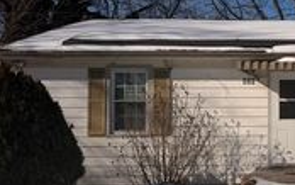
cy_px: 111
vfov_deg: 17.9
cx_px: 393
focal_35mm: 73
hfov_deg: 24.3
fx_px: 587
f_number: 1.78
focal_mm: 6.76
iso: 100
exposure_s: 1/22727
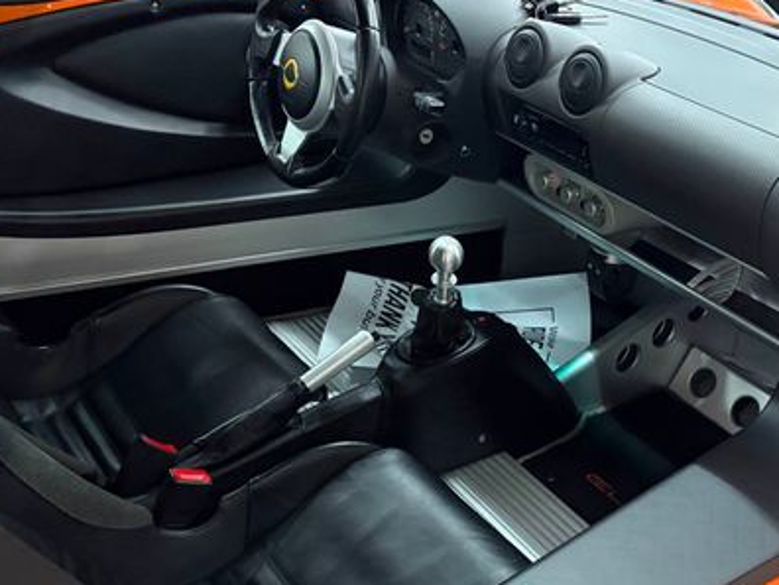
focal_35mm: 42
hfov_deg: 44.2
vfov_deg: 33.4
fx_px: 945
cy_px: 461
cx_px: 511
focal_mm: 5.96
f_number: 1.6
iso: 640
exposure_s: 1/30
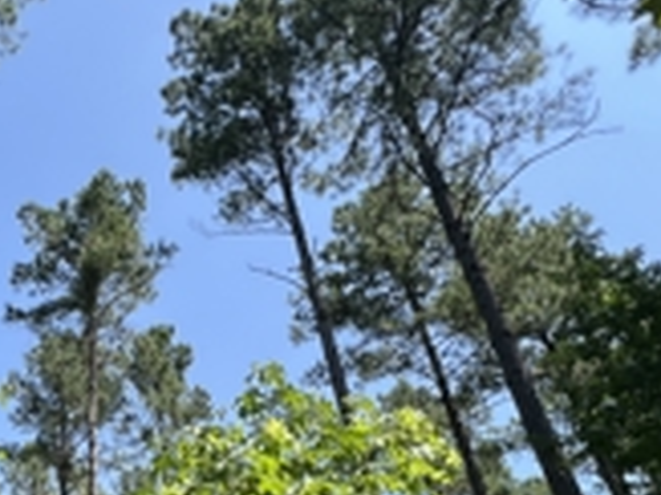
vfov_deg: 39.5
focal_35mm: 32
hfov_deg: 48.5
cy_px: 483
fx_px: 611
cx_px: 24
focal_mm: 1.57
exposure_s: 1/649
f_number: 1.8
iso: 32
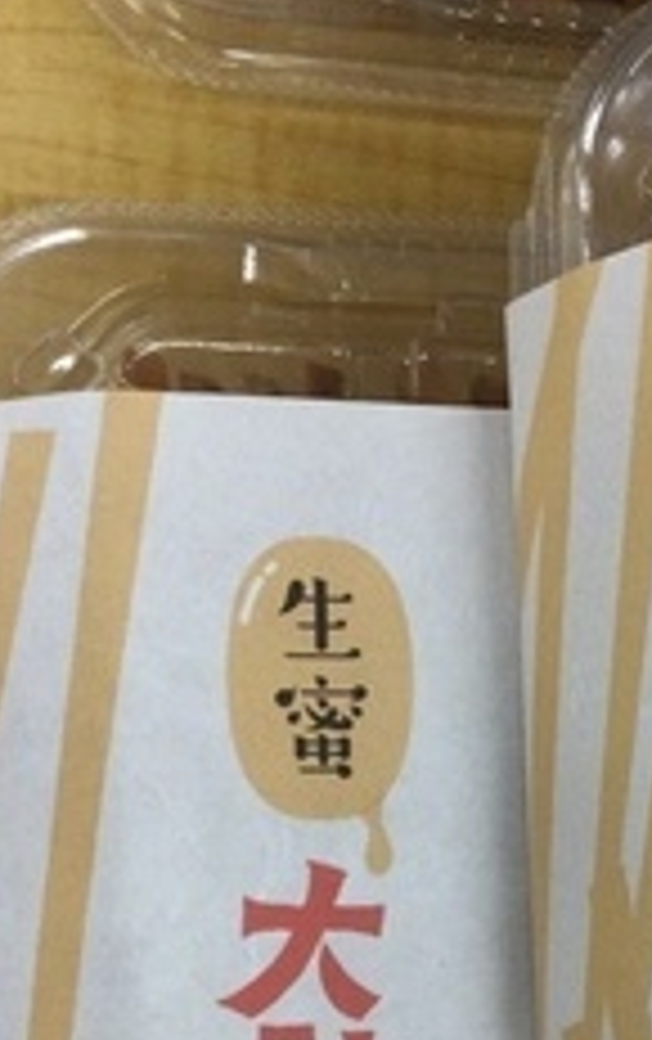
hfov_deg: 17.9
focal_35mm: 71
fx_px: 2012
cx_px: 654
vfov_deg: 27.8
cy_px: 959
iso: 25
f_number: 2.4
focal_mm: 3.3
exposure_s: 1/30
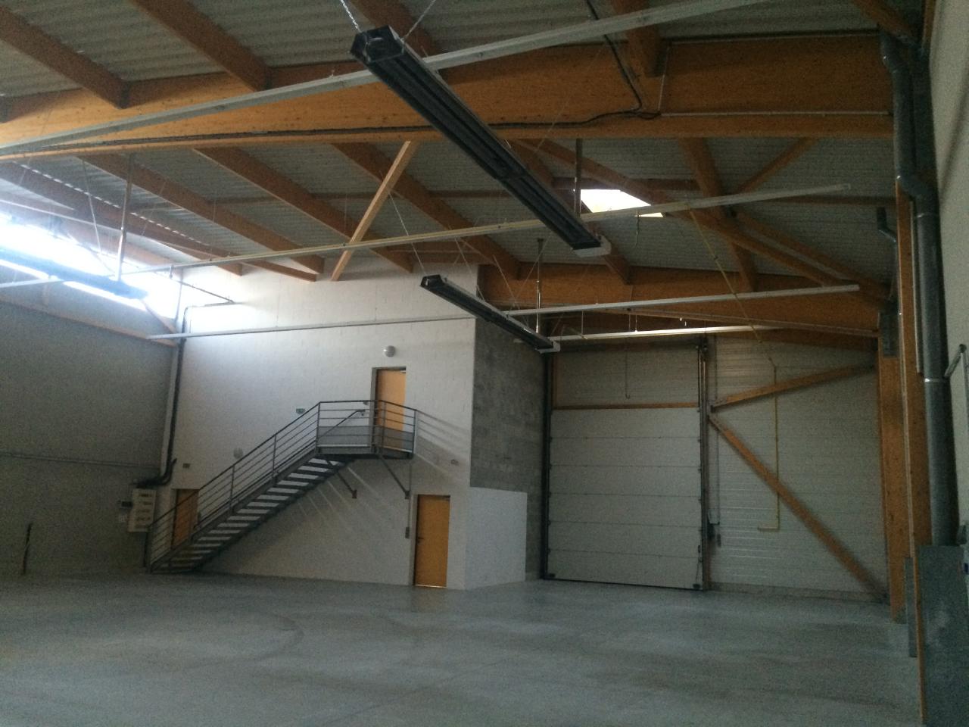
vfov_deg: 48.2
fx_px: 812
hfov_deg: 61.7
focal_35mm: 29
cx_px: 484
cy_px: 364
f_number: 2.2
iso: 320
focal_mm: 4.15
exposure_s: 1/25
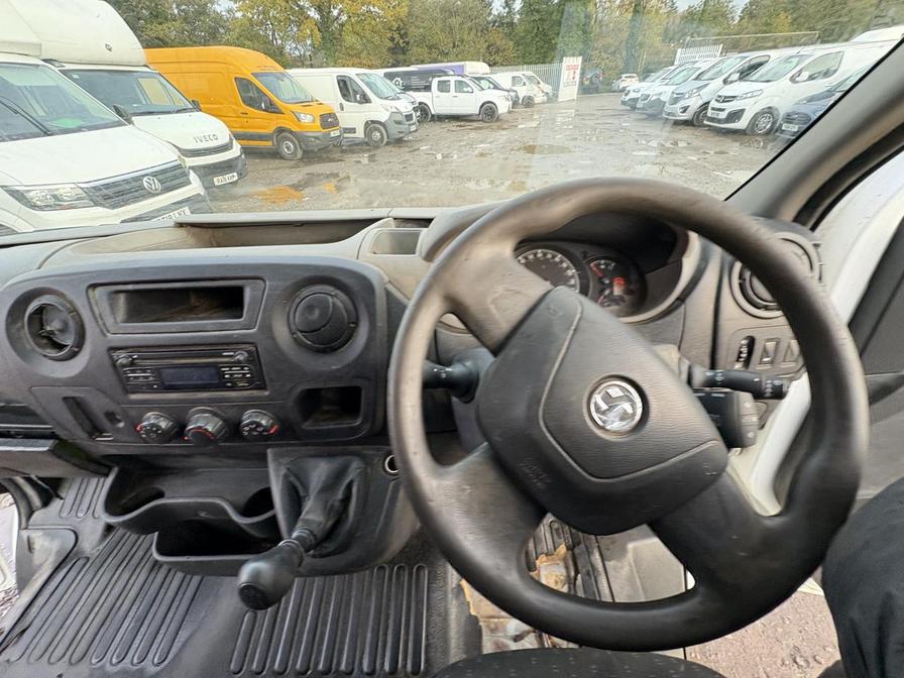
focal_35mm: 14
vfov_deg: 85.7
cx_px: 452
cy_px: 339
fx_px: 366
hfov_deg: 102.1
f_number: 2.2
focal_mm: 2.22
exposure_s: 1/60
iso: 250
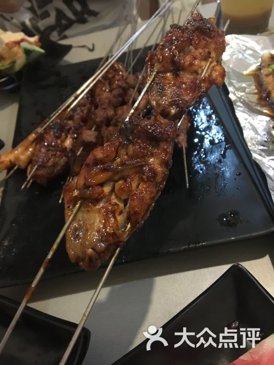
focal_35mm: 29
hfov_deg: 48.2
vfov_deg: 61.7
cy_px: 182
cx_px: 137
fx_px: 306
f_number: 2.2
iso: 400
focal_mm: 4.15
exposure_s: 1/17
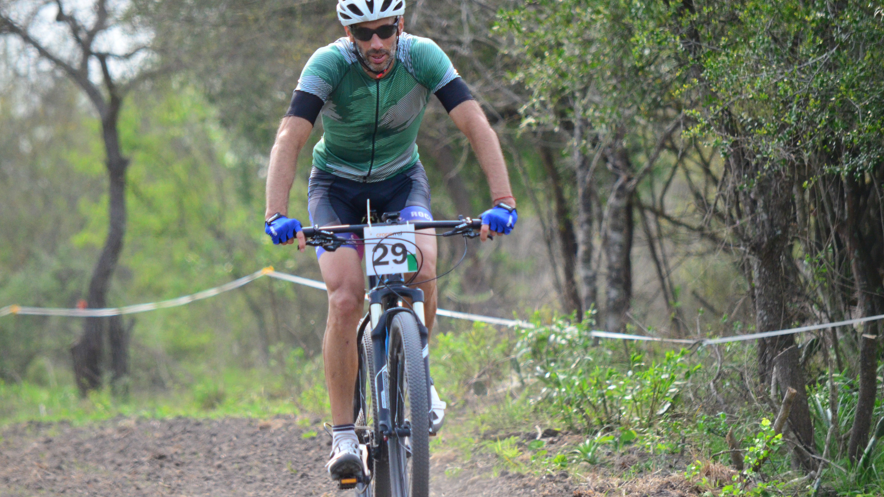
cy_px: 251
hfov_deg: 4.6
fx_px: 11041
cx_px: 442
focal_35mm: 471
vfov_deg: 2.6
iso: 2000
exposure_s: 1/4000
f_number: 5.6
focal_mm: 300
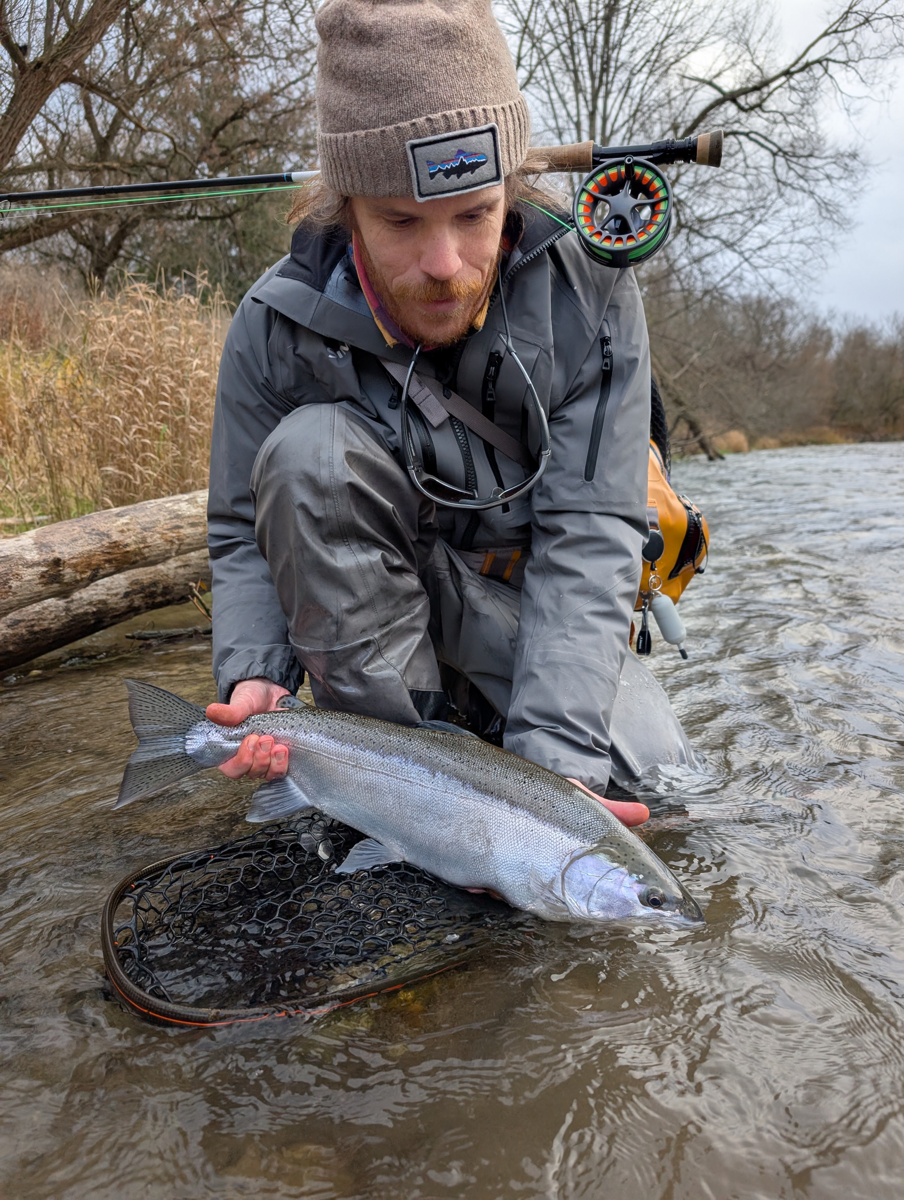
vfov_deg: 71.5
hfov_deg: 56.9
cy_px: 600
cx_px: 452
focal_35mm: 24
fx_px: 834
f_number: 1.68
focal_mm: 6.9
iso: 25
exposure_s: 1/235
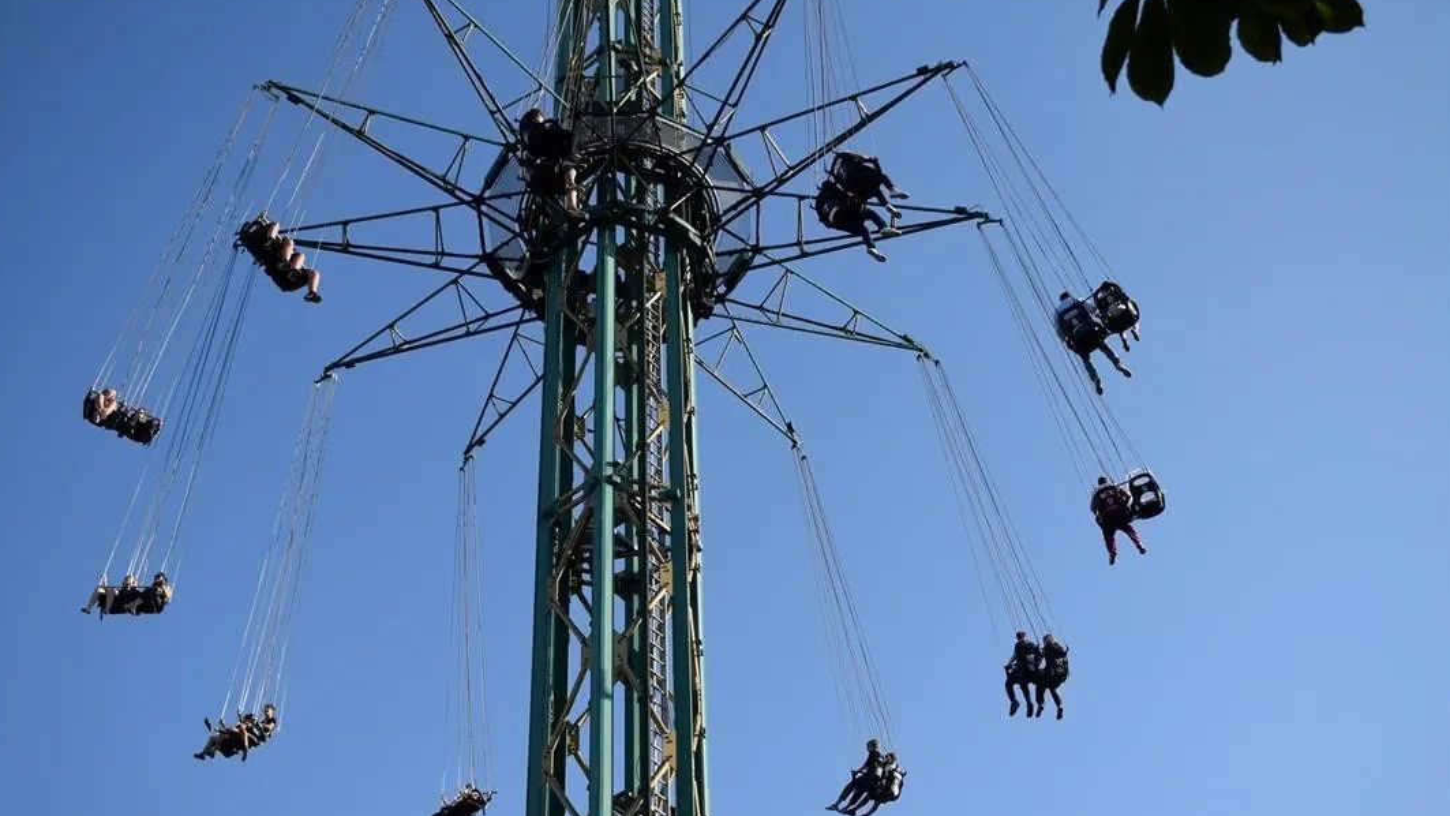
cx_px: 720
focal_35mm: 51
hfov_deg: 40.6
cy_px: 472
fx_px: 1961
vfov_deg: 23.5
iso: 400
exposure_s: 1/1600
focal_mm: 32
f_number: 6.3
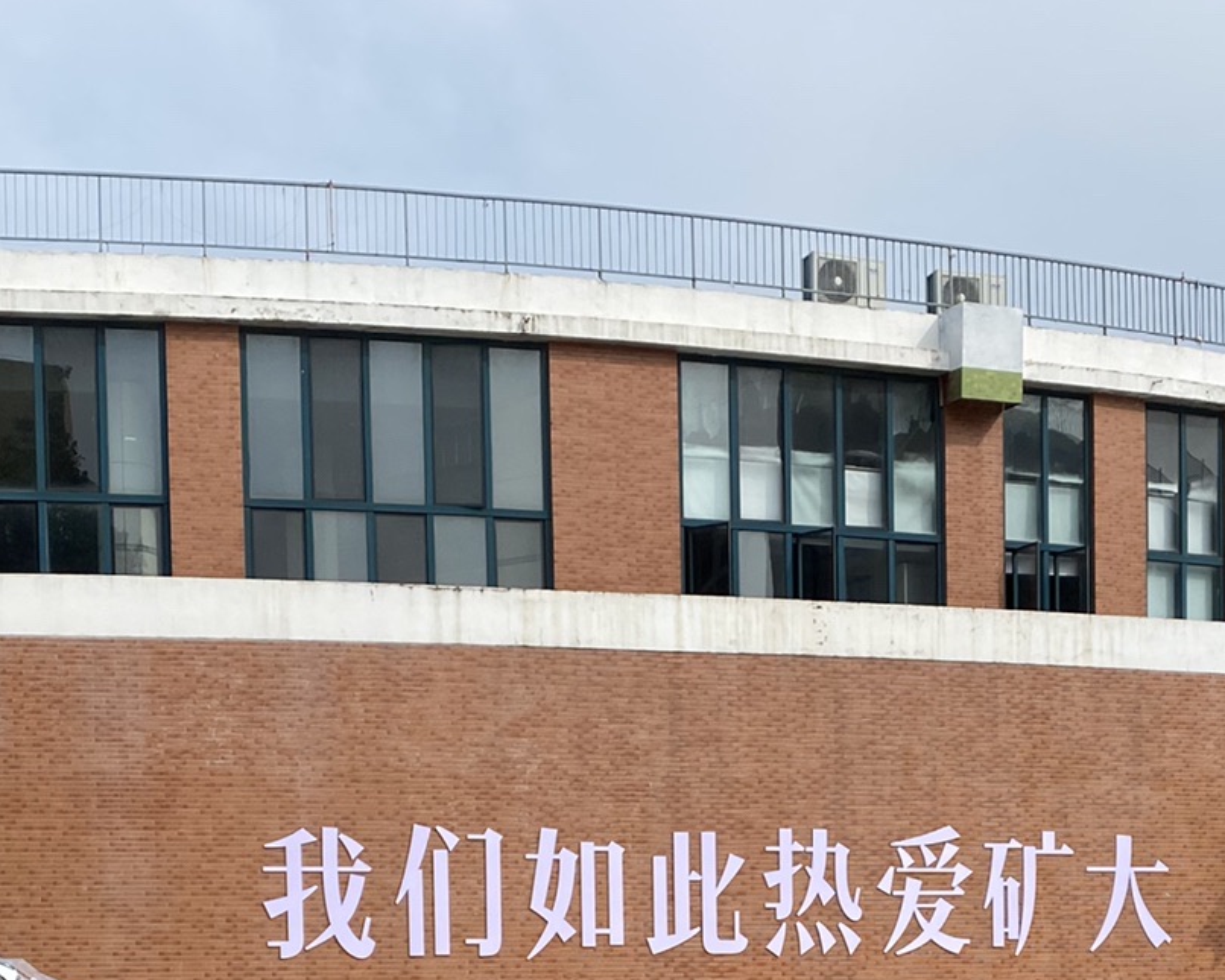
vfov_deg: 22.8
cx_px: 789
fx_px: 2284
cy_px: 1086
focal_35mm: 63
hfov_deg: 29.9
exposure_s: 1/2463
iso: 32
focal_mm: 4.25
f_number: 1.8
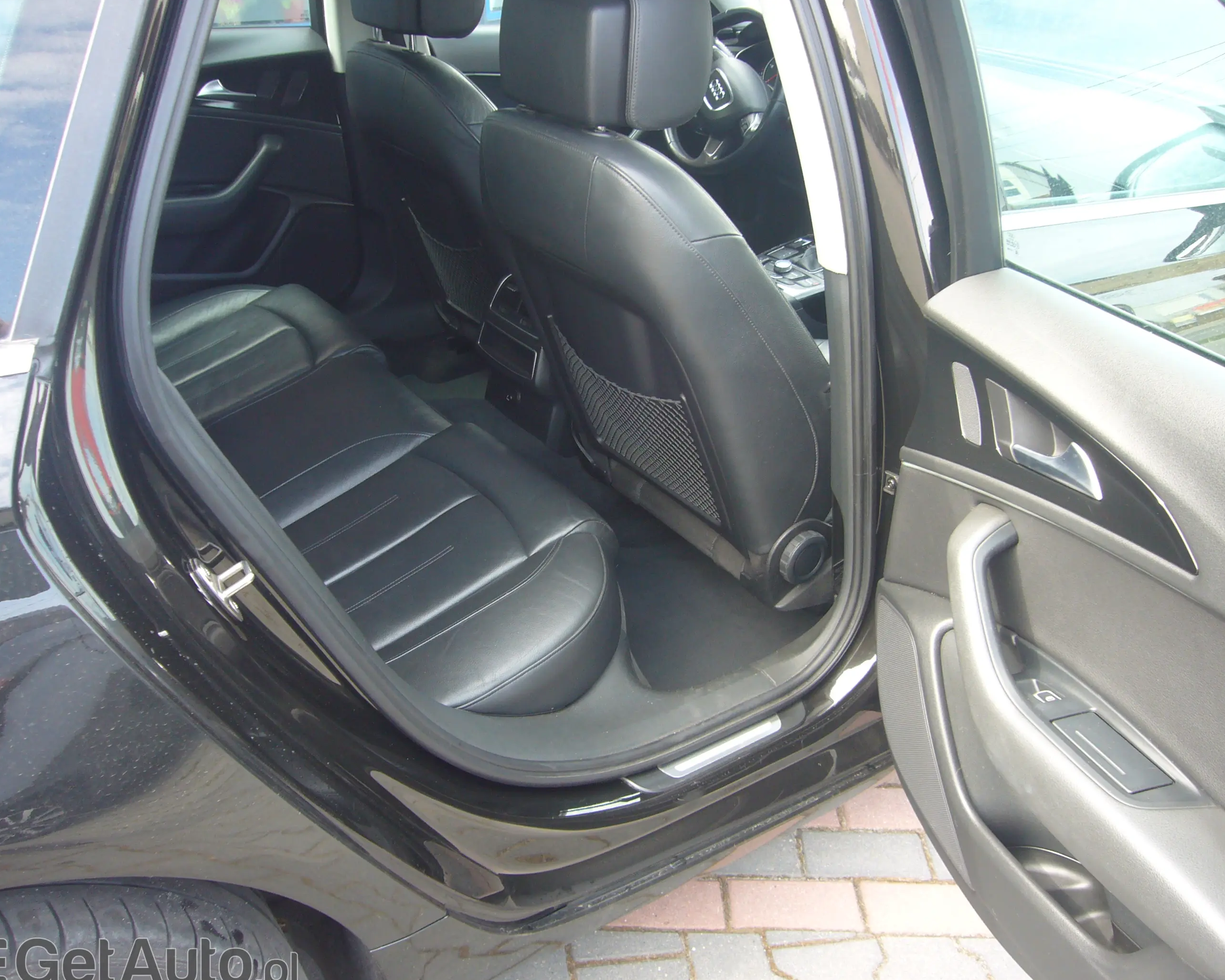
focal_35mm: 30
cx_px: 622
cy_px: 501
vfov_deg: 48.5
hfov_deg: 58.8
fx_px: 1088
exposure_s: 1/30
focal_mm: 4.6
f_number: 2.8
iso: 80
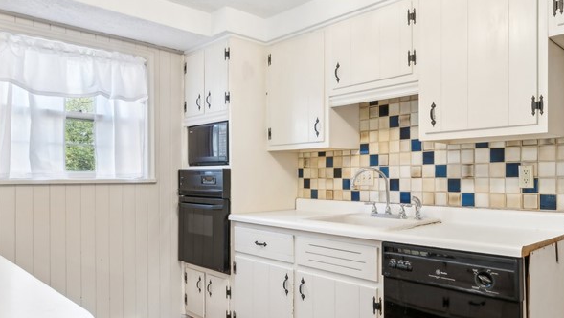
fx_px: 404
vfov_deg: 42.8
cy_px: 190
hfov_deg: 69.6
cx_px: 316
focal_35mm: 27
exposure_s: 1/4
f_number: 11
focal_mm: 14
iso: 50
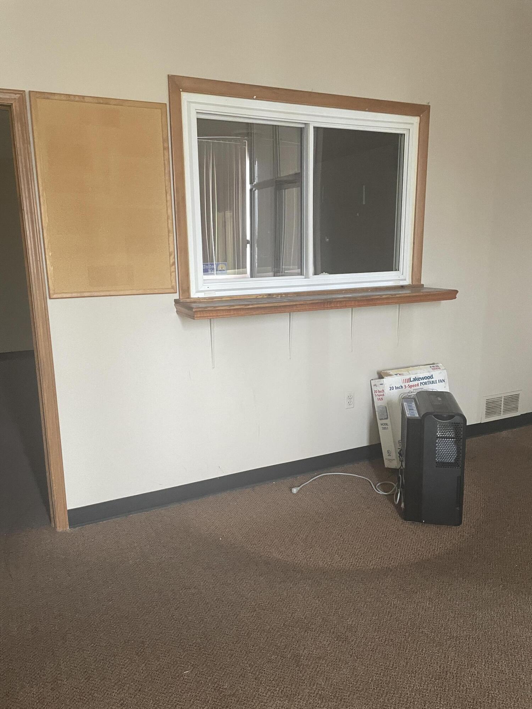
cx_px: 266
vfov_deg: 67.3
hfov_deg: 53.1
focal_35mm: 26
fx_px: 533
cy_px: 354
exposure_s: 1/60
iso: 200
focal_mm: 4.2
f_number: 1.6
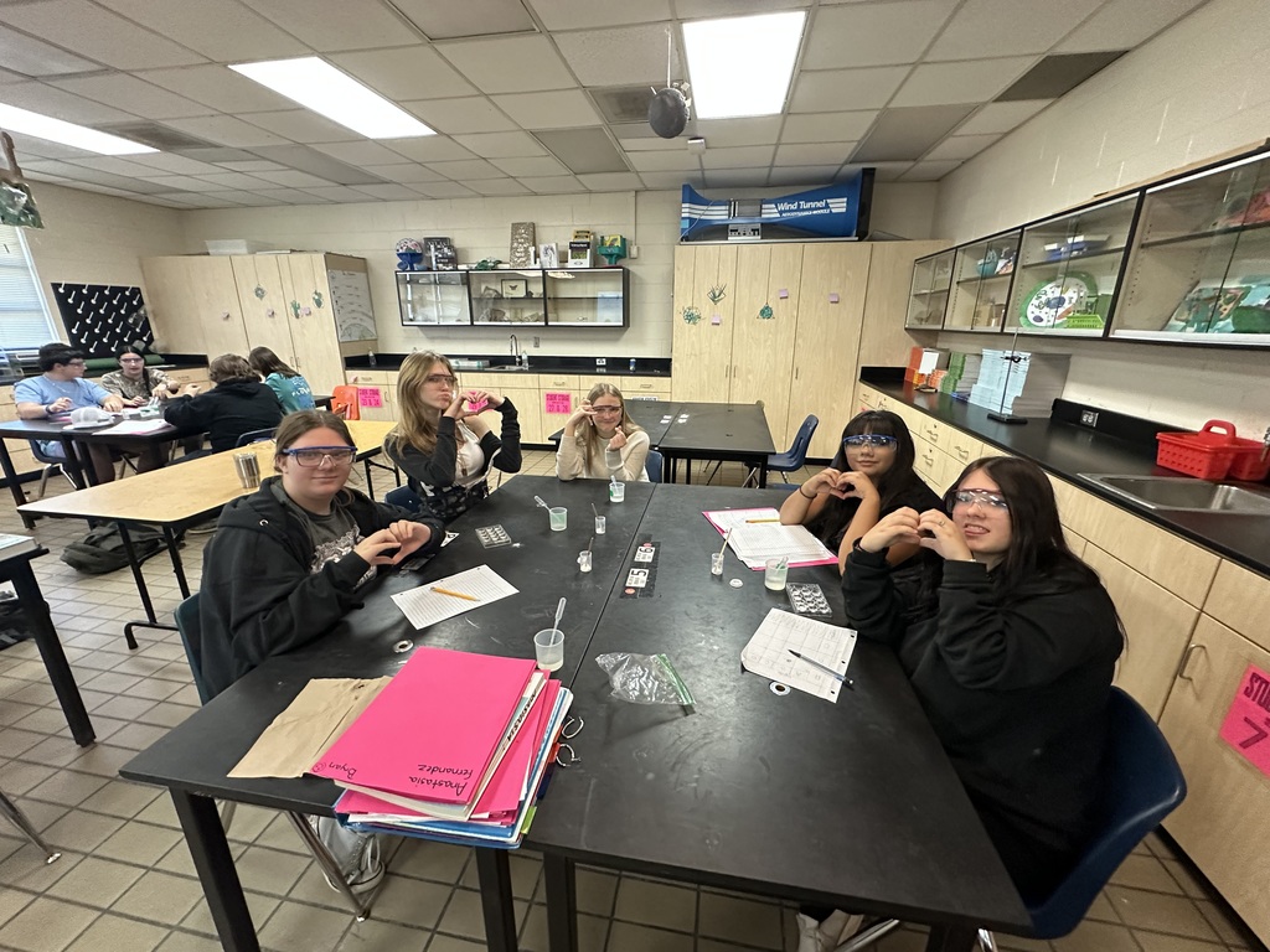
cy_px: 476
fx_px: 514
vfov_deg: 85.7
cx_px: 635
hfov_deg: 102.1
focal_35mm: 14
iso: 500
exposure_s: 1/60
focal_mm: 2.22
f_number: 2.2
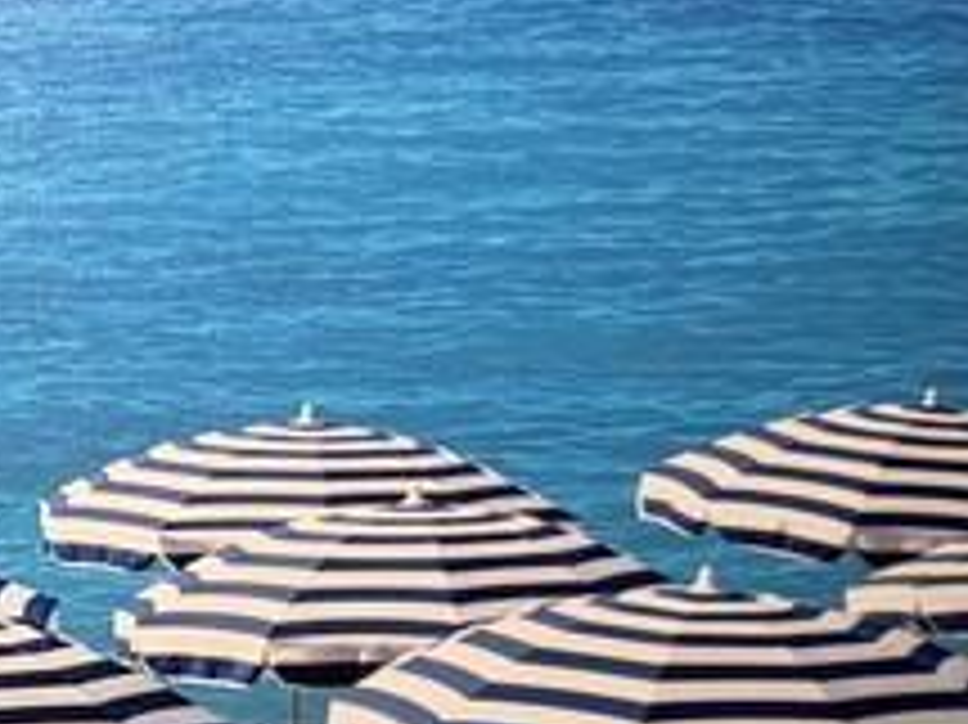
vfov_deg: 8.2
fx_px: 5003
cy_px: 868
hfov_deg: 10.1
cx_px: -1045
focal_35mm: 179
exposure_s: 1/120
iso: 160
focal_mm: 6.76
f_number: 1.78
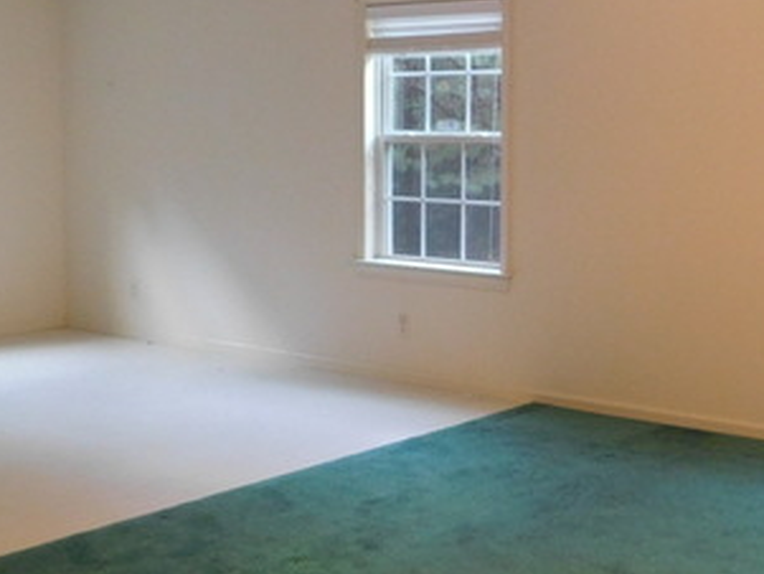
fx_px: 1303
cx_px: 478
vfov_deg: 24.8
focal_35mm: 59
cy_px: 257
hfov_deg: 32.5
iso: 320
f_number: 3
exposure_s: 1/30
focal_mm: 4
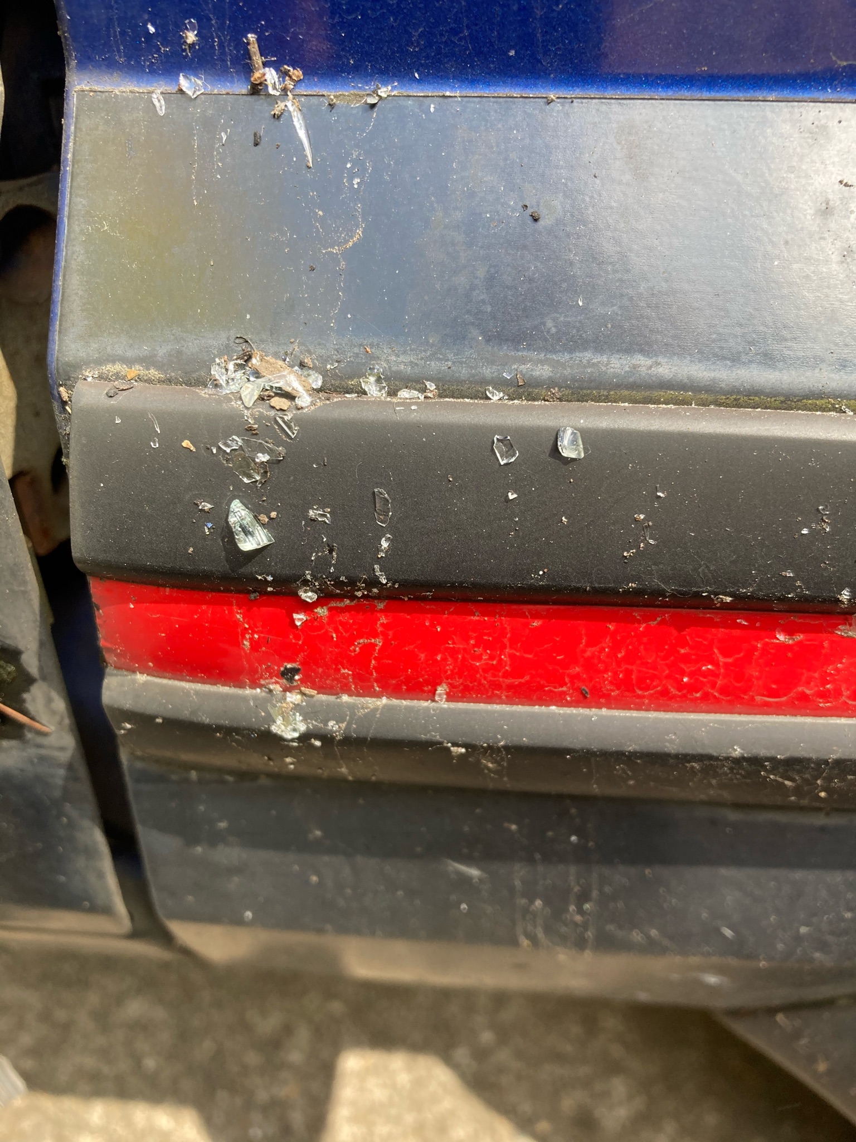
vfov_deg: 63.5
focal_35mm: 28
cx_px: 428
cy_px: 571
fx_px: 923
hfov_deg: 49.7
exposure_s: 1/121
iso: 50
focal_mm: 3.99
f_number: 1.8
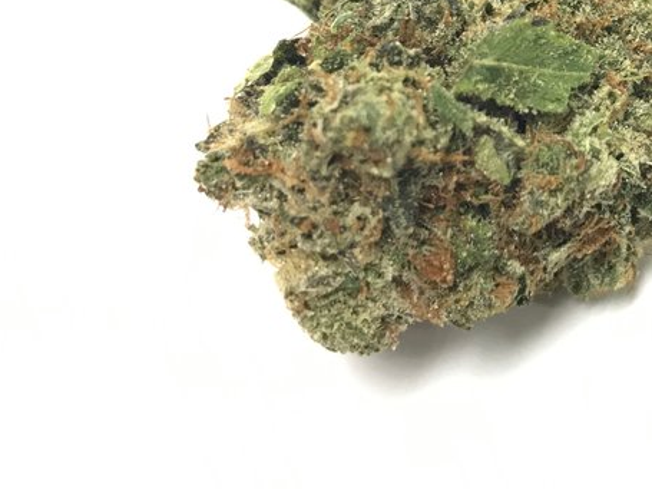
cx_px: 577
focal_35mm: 62
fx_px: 1167
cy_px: 0
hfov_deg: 30.0
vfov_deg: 22.7
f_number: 1.8
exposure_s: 1/24
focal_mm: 3.99
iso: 40
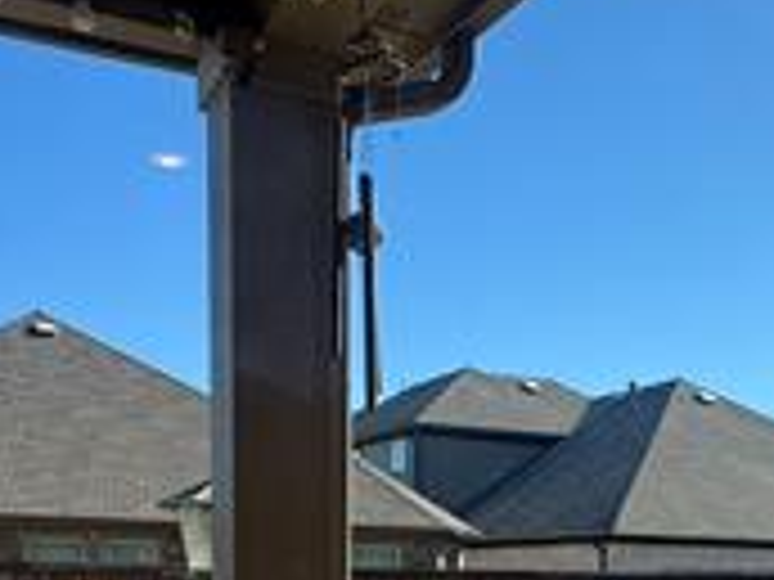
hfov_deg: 36.8
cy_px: 728
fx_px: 1163
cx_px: 414
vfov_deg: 24.8
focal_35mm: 52
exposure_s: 1/771
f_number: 2.2
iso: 40
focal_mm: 2.22
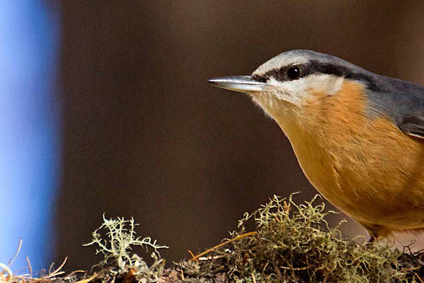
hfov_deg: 1.1
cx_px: 300
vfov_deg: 0.8
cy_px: 154
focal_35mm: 1820
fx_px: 21437
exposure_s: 1/640
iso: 1600
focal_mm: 500
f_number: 6.3
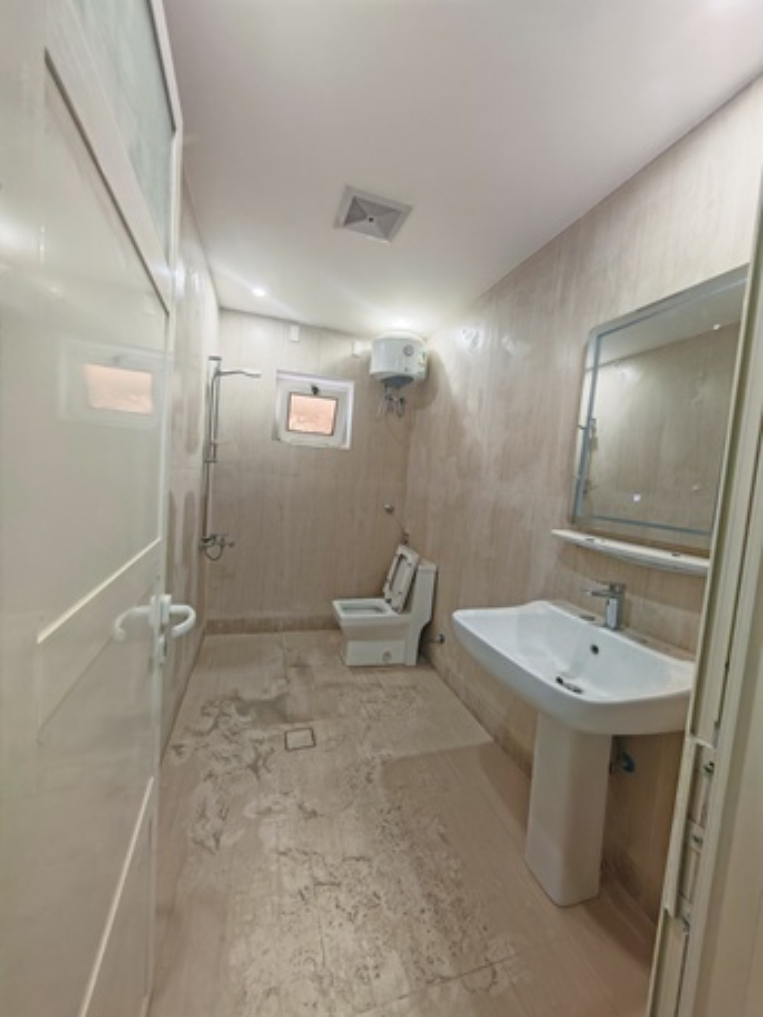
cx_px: 382
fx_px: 382
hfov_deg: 89.9
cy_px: 508
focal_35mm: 13
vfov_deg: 106.2
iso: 250
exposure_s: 1/40
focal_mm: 1.82
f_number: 2
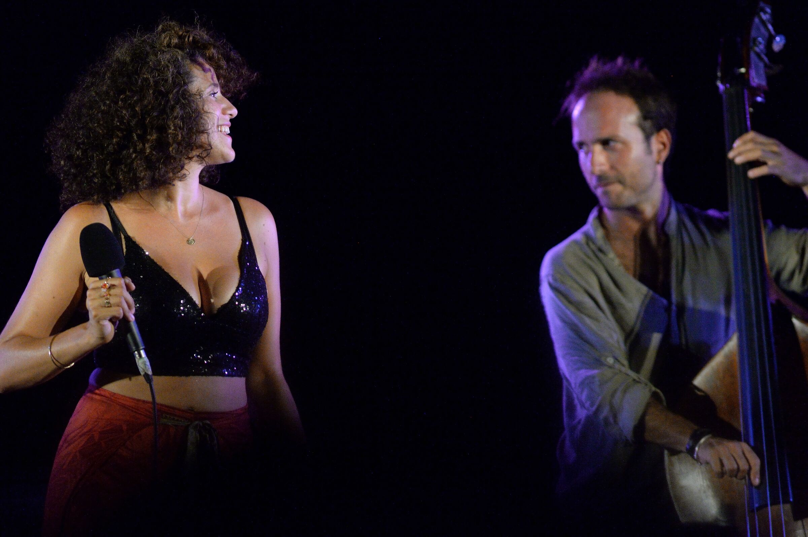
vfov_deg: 4.6
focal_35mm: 300
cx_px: 404
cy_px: 268
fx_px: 6729
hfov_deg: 6.9
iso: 12800
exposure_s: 1/250
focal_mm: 300
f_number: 4.5
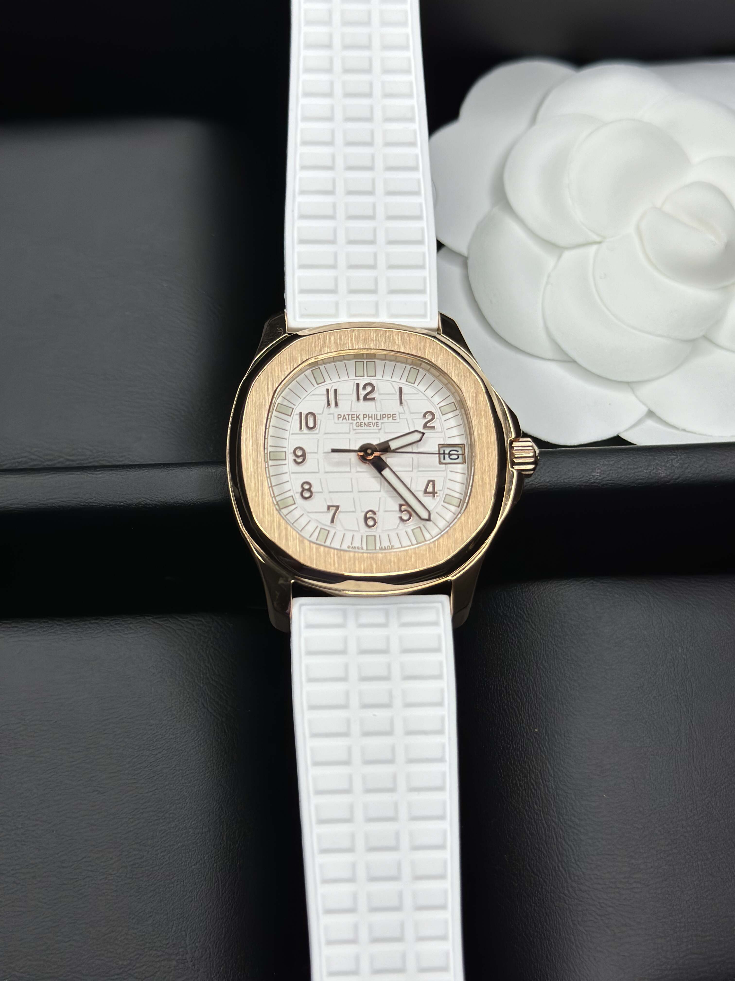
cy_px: 490
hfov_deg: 30.3
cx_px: 368
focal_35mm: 48
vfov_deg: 39.7
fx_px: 1359
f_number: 1.78
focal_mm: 6.86
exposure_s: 1/619
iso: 80
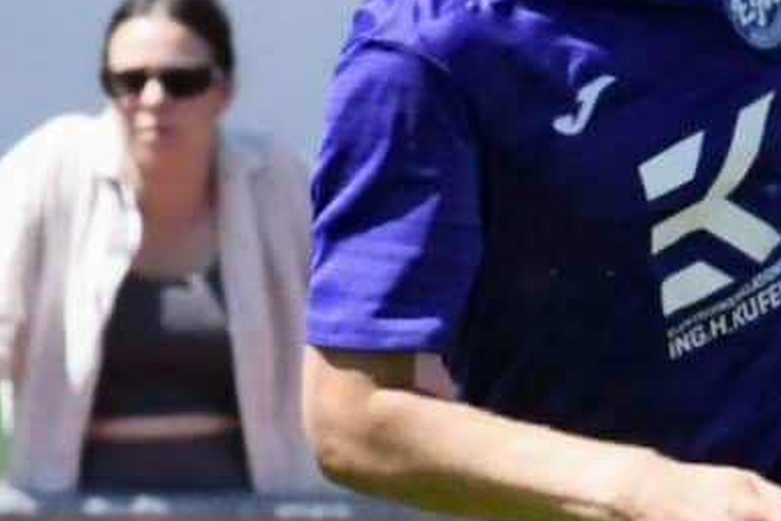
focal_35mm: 1914
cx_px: 1442
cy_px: 449
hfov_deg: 1.1
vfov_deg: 0.7
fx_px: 41537
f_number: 16
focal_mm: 360
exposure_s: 1/1600
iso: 5000
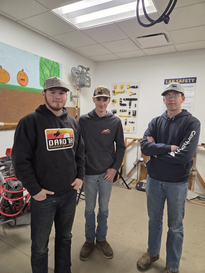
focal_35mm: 23
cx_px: 102
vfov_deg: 73.9
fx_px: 182
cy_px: 136
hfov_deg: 58.9
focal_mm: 5.4
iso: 400
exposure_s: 1/120
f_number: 1.8
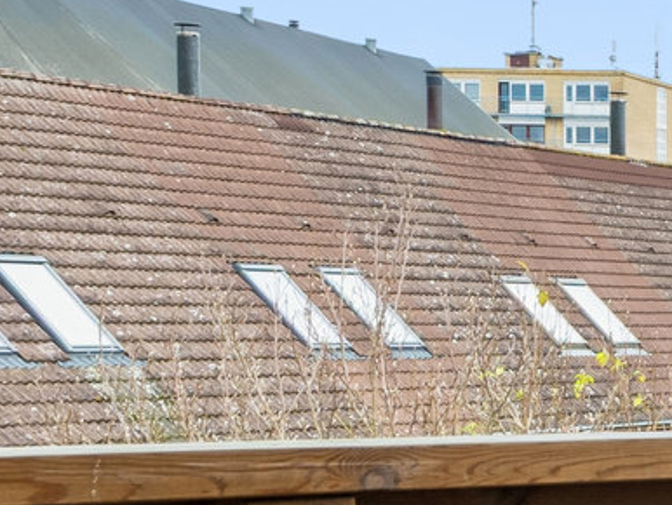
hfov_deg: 12.8
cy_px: 449
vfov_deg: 11.6
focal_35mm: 127
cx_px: 1487
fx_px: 2467
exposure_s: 1/10
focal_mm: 17
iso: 200
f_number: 10
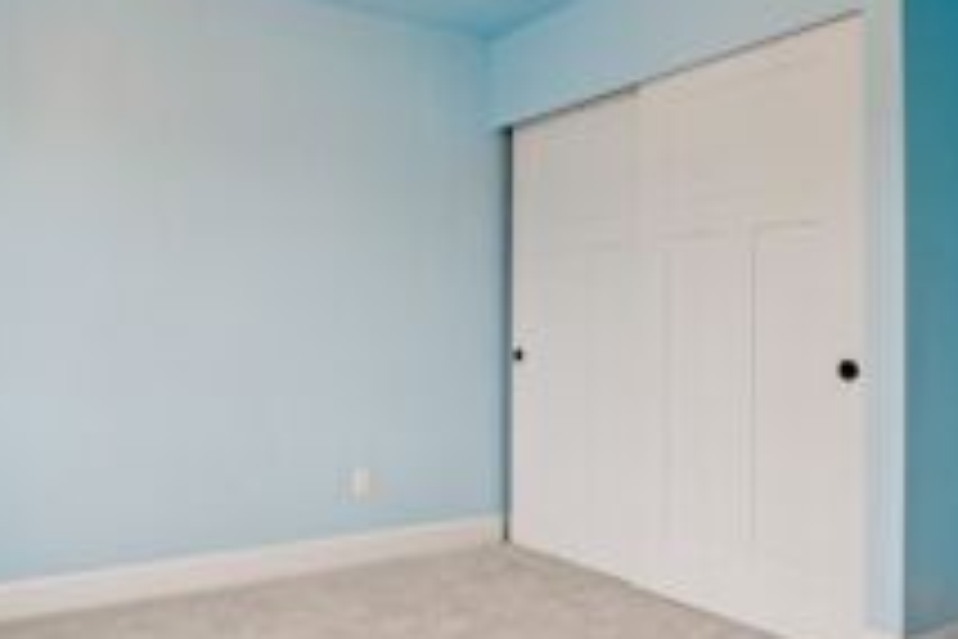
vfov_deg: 43.6
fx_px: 798
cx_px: 369
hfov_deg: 61.2
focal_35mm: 30
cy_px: 349
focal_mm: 16
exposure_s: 1/50
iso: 1600
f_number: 8
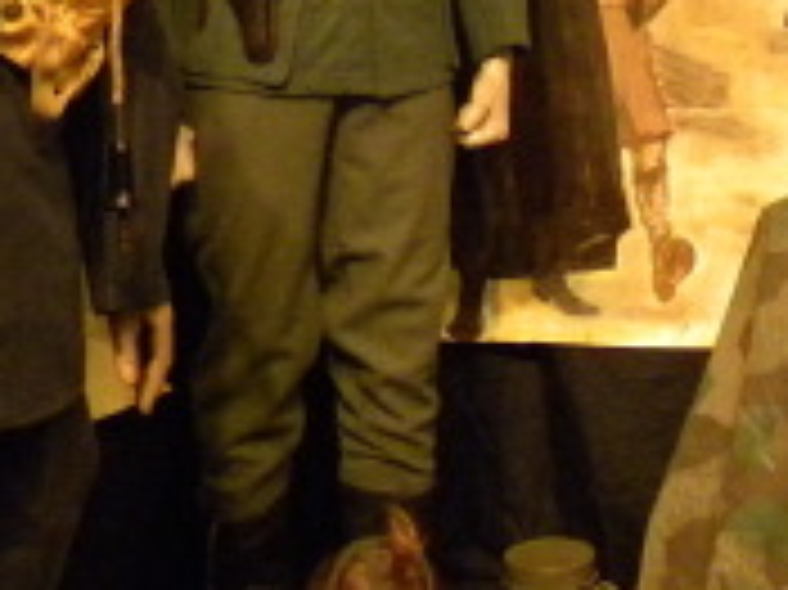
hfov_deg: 19.8
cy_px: -90
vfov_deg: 15.1
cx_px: 856
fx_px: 2161
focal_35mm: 95
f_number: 2.8
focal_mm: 4.6
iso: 555
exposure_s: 1/9.6
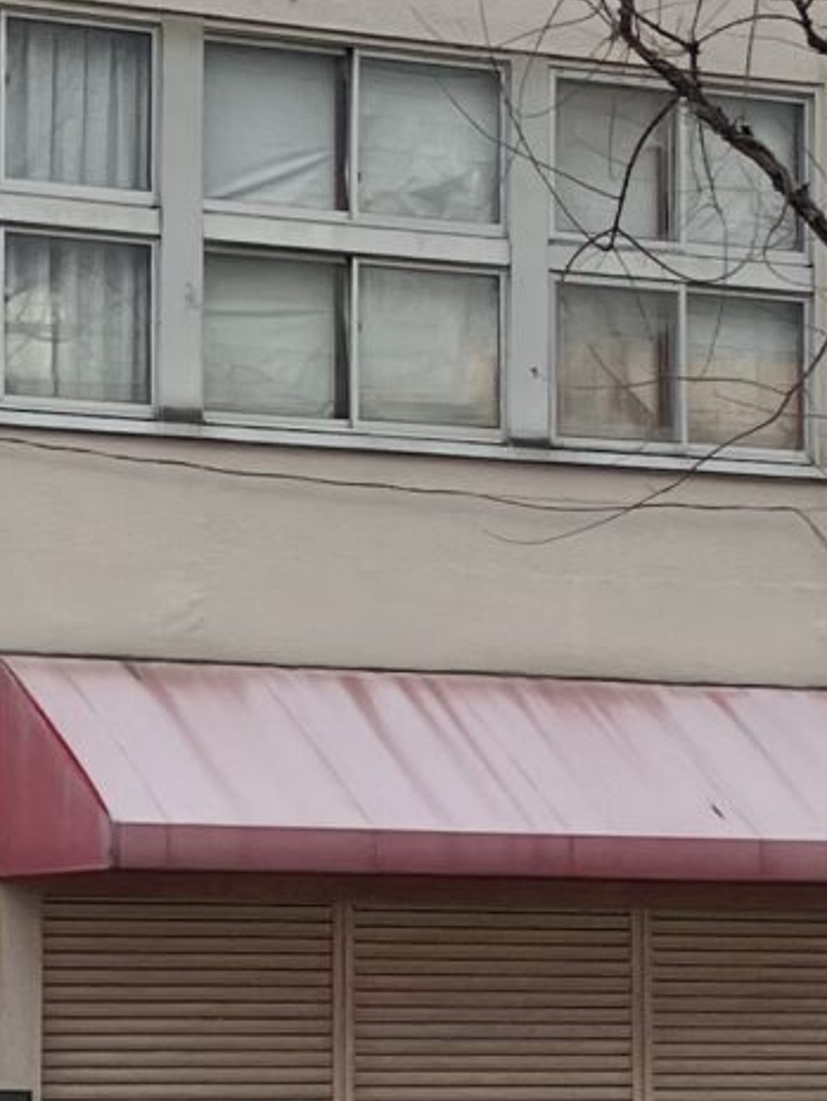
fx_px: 4903
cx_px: 204
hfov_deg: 9.6
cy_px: 590
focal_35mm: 154
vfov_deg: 12.8
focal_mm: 3.99
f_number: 1.8
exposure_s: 1/1517
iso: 32
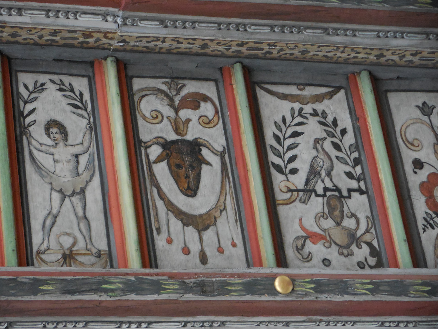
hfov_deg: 17.4
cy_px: 164
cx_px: 219
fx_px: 1430
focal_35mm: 113
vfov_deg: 13.1
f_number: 5.1
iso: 800
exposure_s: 1/40
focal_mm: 20.4
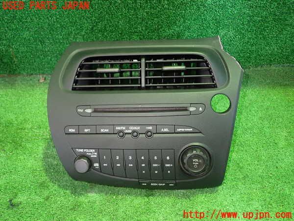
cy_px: 110
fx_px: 255
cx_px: 147
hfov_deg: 60.0
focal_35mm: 30
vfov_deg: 46.8
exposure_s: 1/25
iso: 800
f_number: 2.3
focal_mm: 5.4
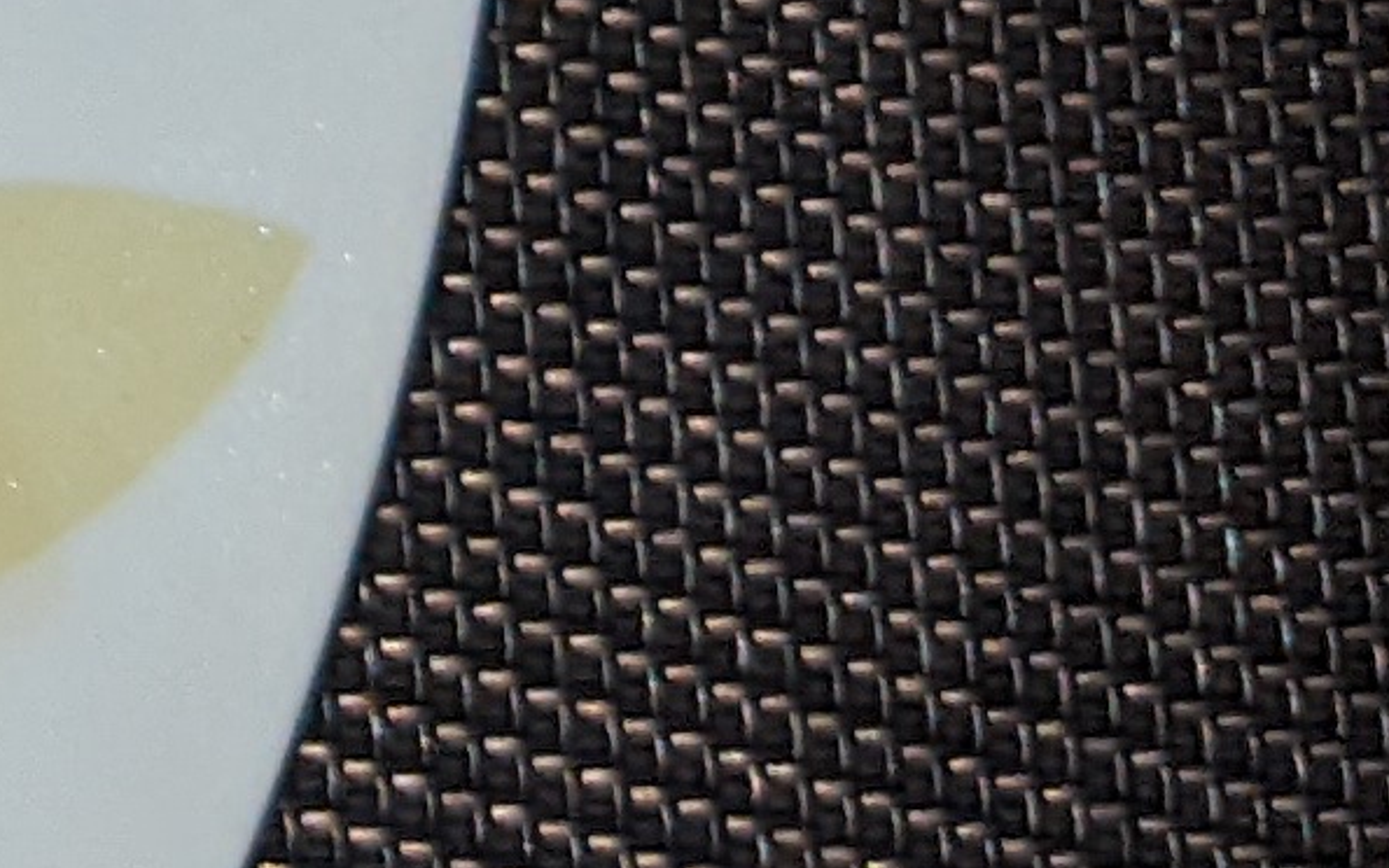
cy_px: -1258
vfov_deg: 6.4
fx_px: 7345
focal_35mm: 194
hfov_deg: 9.3
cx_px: -2255
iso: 120
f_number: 1.73
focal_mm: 4.38
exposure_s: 1/90
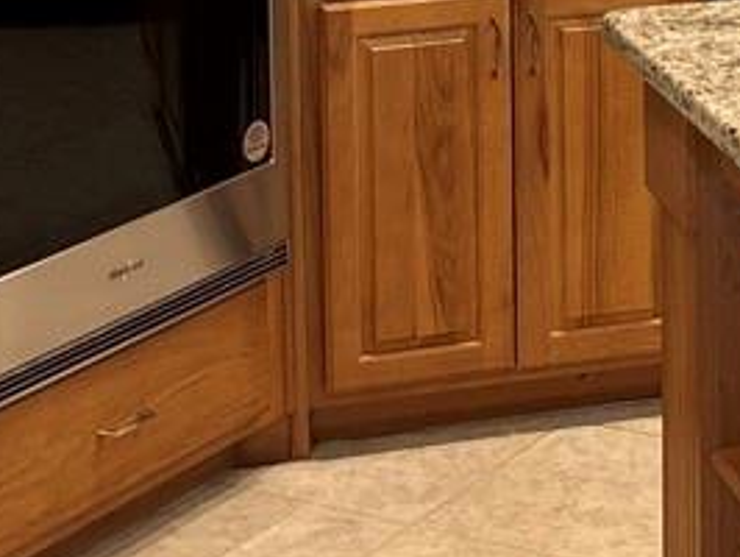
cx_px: 782
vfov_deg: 11.2
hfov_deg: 15.4
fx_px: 2675
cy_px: -409
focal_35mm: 125
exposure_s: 1/60
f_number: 1.6
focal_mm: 5.96
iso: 250
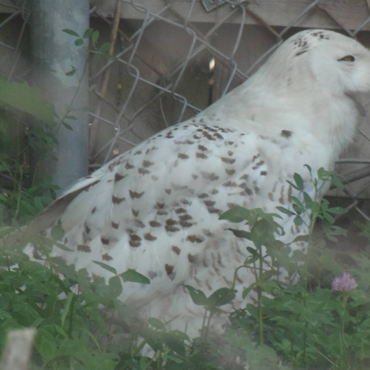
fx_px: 12335
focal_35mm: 1020
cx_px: 247
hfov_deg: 1.7
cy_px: 185
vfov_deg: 1.7
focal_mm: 154.8
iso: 400
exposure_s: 1/250
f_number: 5.7
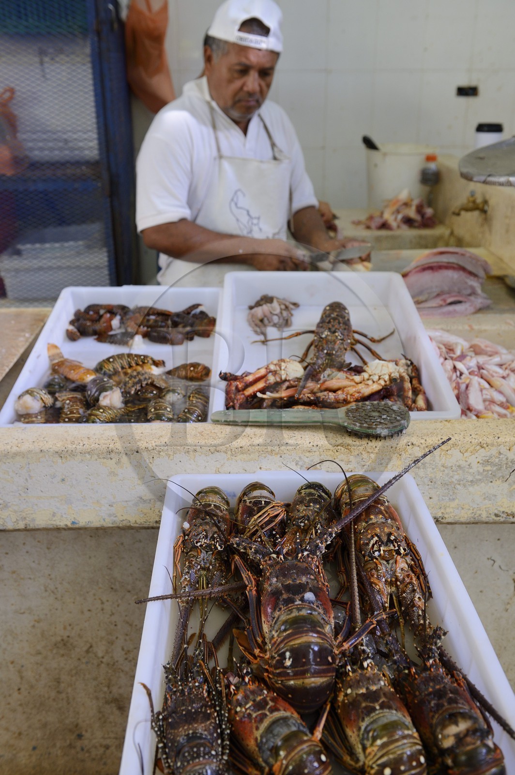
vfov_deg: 58.8
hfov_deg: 41.0
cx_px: 258
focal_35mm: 32
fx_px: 688
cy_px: 388
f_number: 5
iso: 800
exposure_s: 1/60
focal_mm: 32
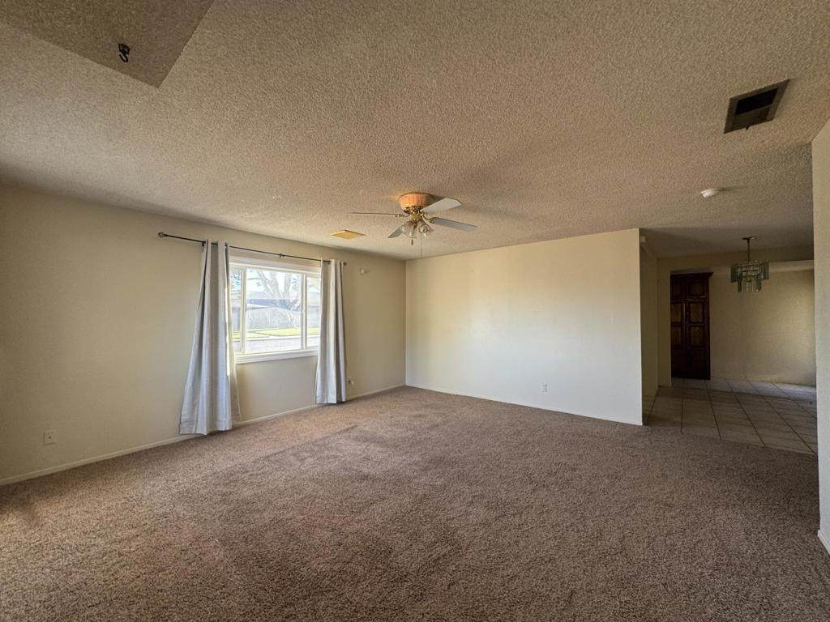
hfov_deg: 102.1
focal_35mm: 14
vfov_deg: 85.7
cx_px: 415
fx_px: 336
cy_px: 311
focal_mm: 2.22
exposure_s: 1/99
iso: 125
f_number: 2.2
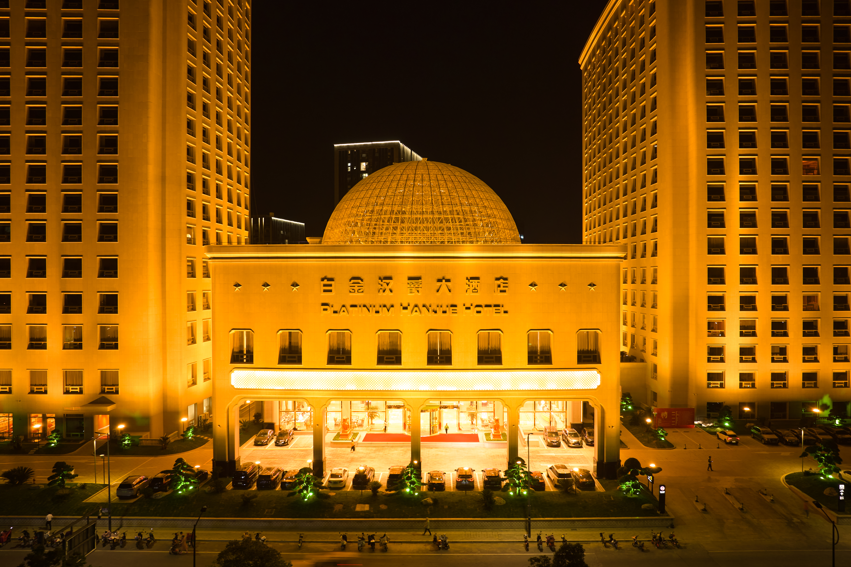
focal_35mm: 25
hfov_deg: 71.5
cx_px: 425
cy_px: 292
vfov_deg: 51.3
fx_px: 591
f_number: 2.8
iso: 100
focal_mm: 12.29
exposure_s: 1/6.25
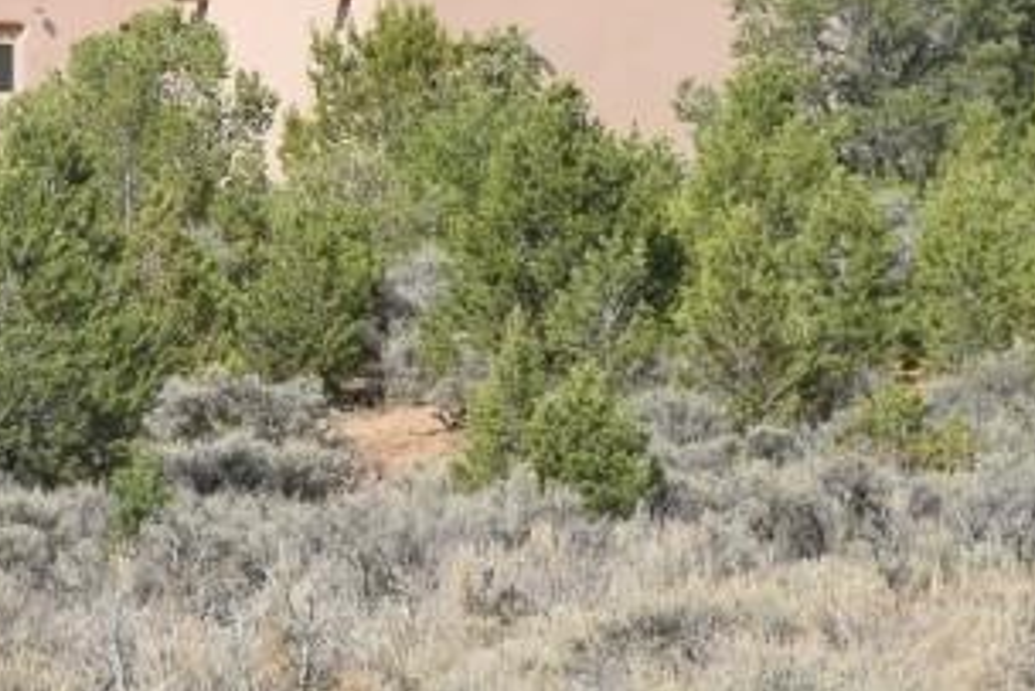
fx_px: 11965
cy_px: 439
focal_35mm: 416
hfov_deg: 4.9
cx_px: -456
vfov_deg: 3.3
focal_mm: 52
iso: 200
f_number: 10
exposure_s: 1/400
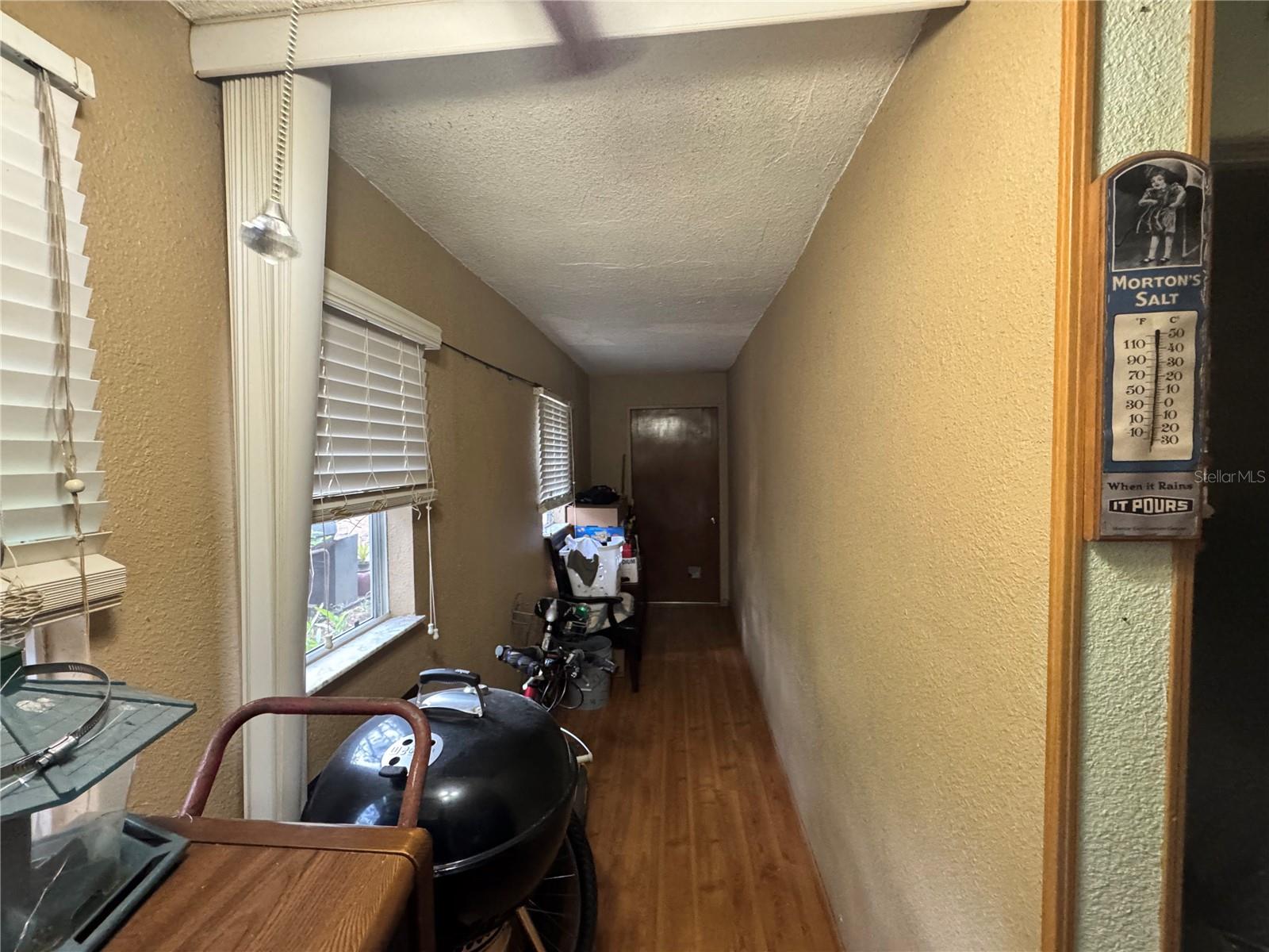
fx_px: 513
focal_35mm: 14
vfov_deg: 85.7
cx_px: 634
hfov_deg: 102.1
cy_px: 476
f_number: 2.2
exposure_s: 1/60
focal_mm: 2.22
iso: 640
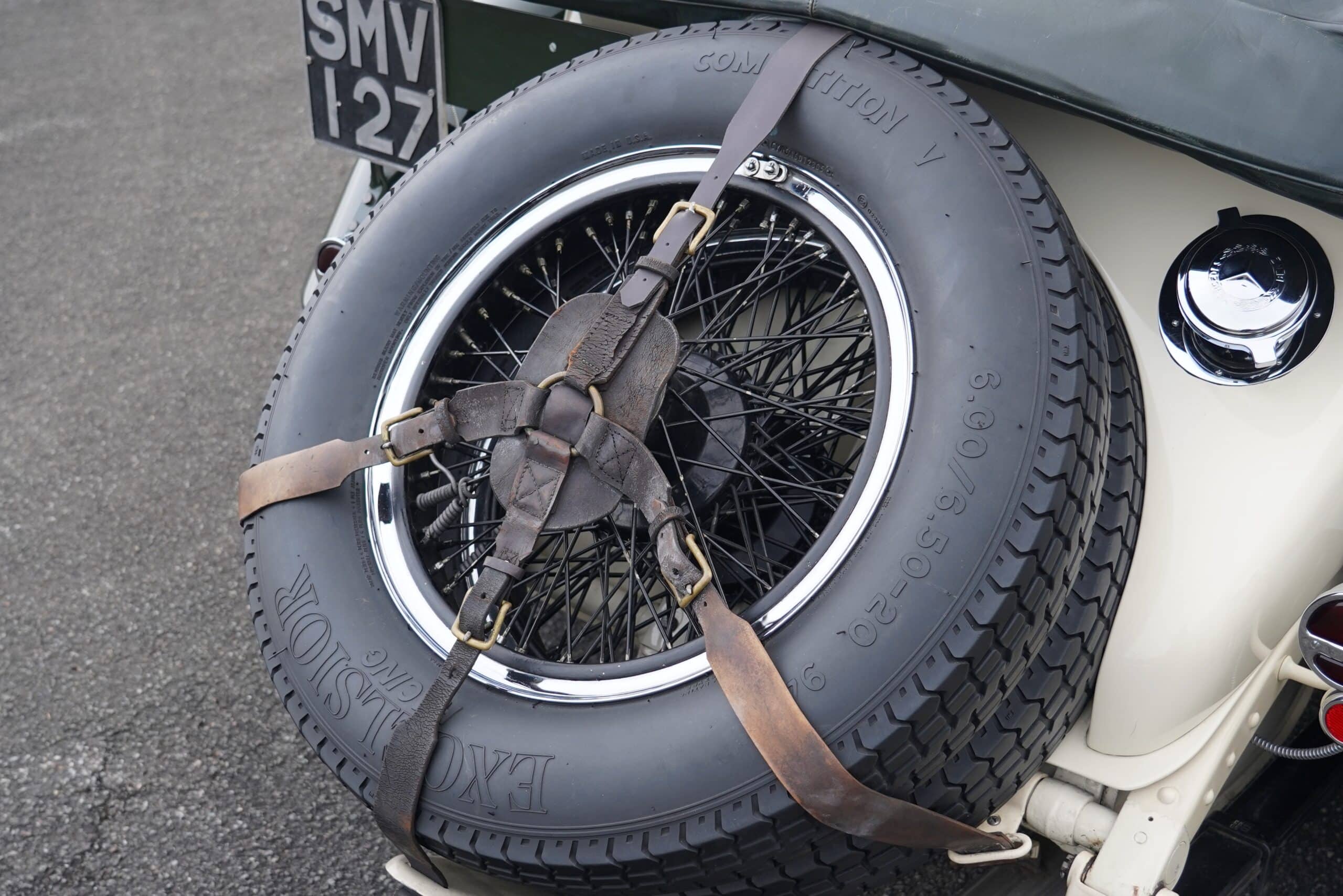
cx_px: 672
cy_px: 448
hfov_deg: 41.1
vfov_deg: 28.1
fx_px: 1791
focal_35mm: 48
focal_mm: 32
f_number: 4
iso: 400
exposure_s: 1/160
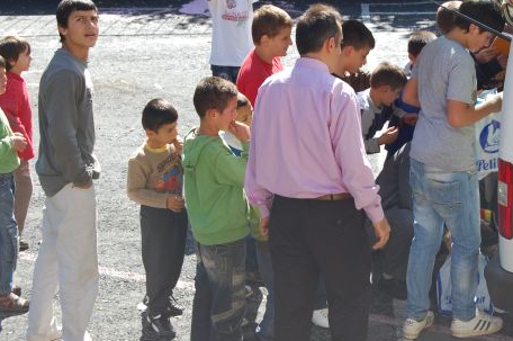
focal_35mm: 101
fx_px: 1438
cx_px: 326
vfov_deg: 13.5
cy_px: 151
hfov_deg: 20.2
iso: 200
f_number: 7.1
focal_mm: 48
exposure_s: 1/200
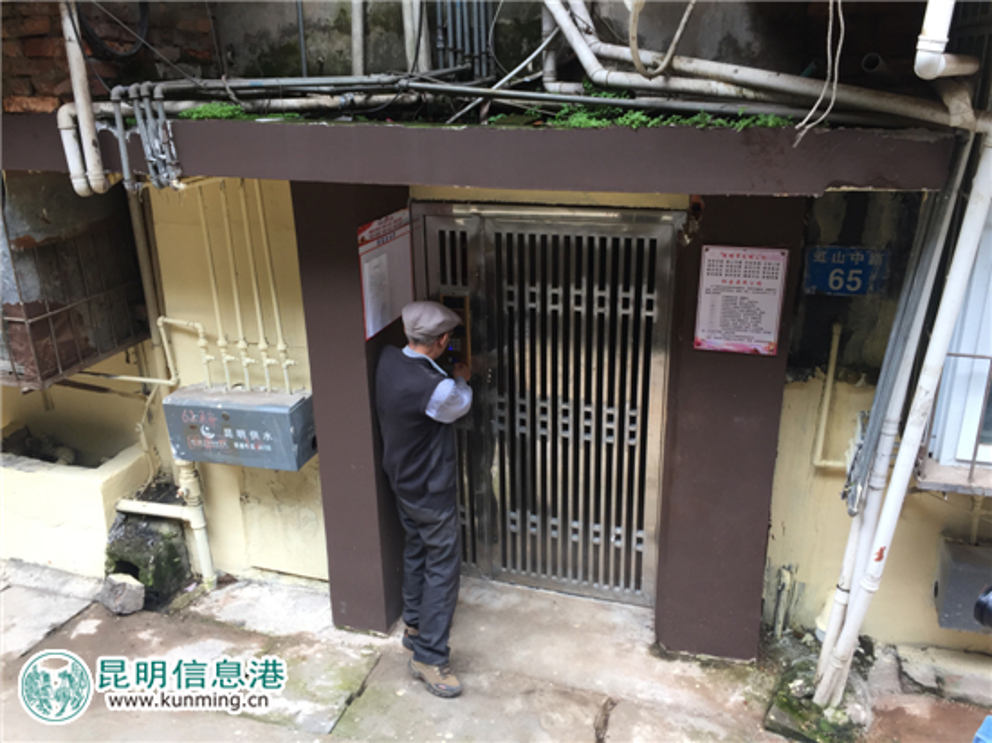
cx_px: 496
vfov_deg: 48.2
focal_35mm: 29
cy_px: 372
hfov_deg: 61.7
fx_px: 831
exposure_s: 1/100
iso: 40
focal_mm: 4.15
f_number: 2.2
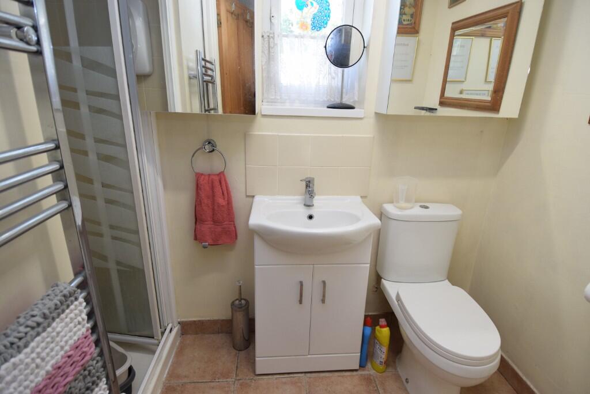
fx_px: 295
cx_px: 295
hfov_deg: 90.0
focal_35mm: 18
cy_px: 197
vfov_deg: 67.5
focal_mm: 12
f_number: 5
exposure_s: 1/100
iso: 400
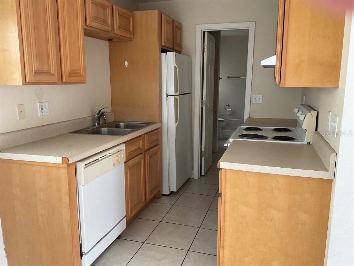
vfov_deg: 48.2
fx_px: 297
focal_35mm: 29
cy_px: 133
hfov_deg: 61.7
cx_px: 177
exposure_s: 1/70
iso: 64
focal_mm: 3
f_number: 1.8
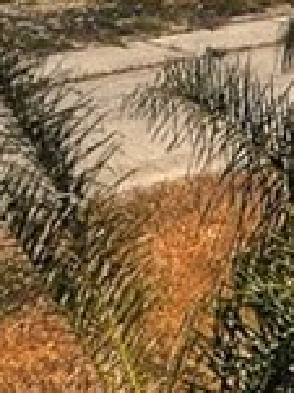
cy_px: -265
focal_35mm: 117
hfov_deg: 12.4
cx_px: -29
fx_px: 1327
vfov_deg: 15.1
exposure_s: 1/500
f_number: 7.1
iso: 125
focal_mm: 12
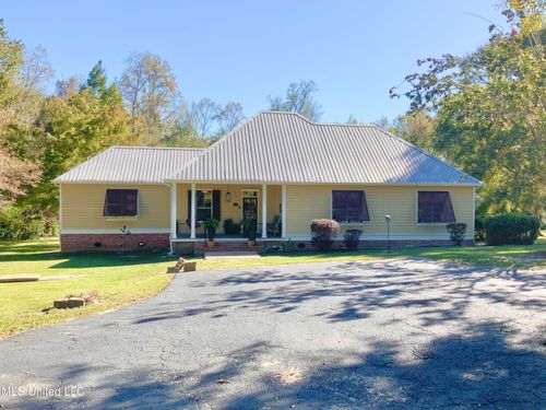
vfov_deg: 48.2
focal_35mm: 29
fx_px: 457
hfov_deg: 61.7
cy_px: 205
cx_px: 273
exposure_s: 1/1195
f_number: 1.8
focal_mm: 3
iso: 16
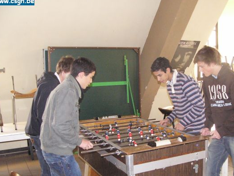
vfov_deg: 32.8
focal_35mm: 44
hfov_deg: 42.8
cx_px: 137
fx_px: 297
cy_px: 103
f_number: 2.8
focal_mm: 6
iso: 400
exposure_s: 1/60
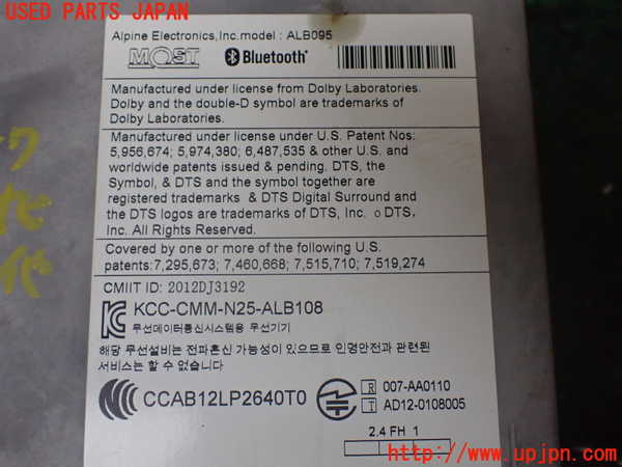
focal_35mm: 30
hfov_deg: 60.0
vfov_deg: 46.8
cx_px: 311
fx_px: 539
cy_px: 234
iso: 800
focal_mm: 5.4
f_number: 2.3
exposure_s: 1/125
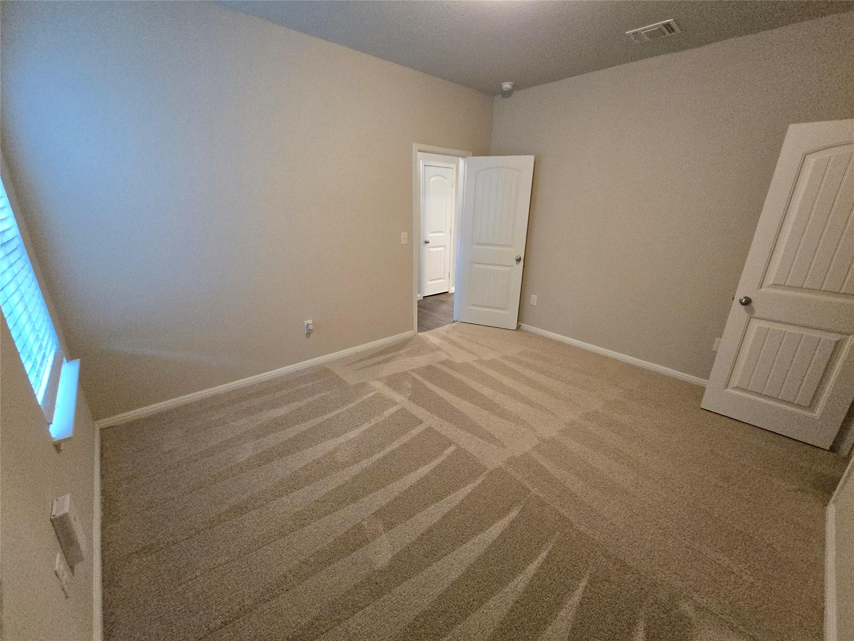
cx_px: 427
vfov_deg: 89.9
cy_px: 320
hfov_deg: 106.2
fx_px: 321
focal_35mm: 13
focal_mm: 2.2
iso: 1600
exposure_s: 1/60
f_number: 2.2
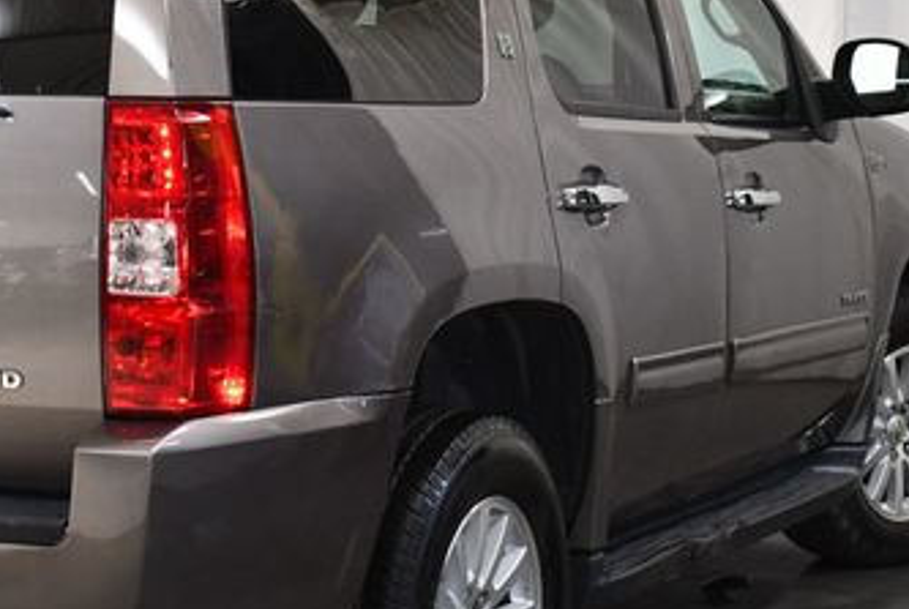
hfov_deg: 20.9
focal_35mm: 96
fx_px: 2427
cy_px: 249
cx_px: 145
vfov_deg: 14.3
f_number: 4
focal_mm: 25
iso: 800
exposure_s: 1/125
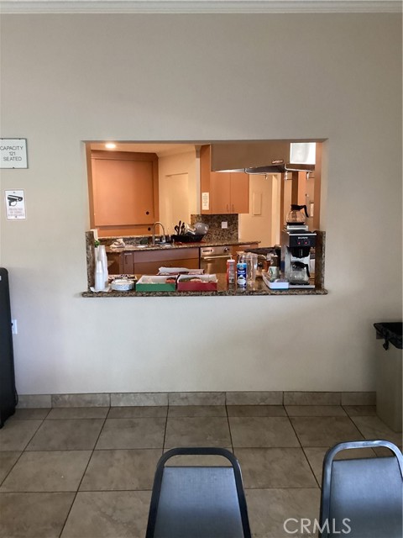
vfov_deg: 58.4
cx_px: 202
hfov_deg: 45.4
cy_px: 269
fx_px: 481
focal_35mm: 31
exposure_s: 1/60
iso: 320
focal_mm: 3.3
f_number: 2.4
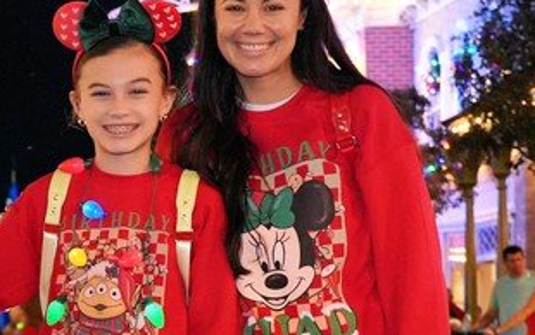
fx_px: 1867
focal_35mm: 128
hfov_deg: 15.7
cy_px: 438
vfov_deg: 10.0
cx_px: -119
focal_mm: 38
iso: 6400
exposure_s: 1/50
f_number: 5
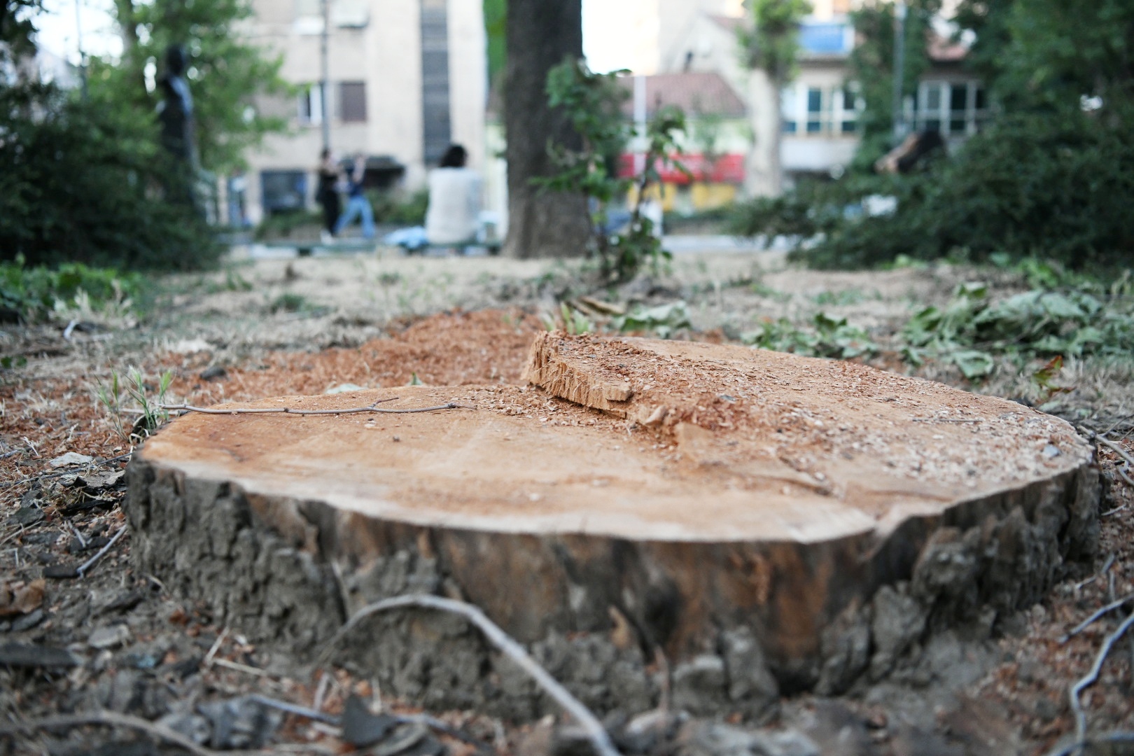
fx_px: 1102
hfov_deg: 54.4
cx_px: 567
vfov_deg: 37.9
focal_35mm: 35
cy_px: 378
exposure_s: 1/2000
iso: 3200
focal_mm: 35
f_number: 2.8
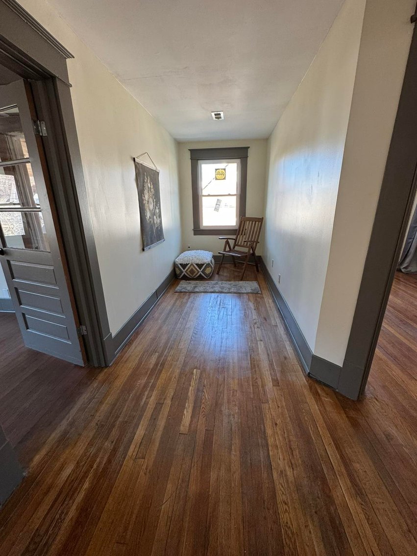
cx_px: 208
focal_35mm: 14
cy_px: 278
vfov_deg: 102.1
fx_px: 225
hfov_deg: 85.7
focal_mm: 2.22
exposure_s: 1/60
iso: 160
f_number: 2.2
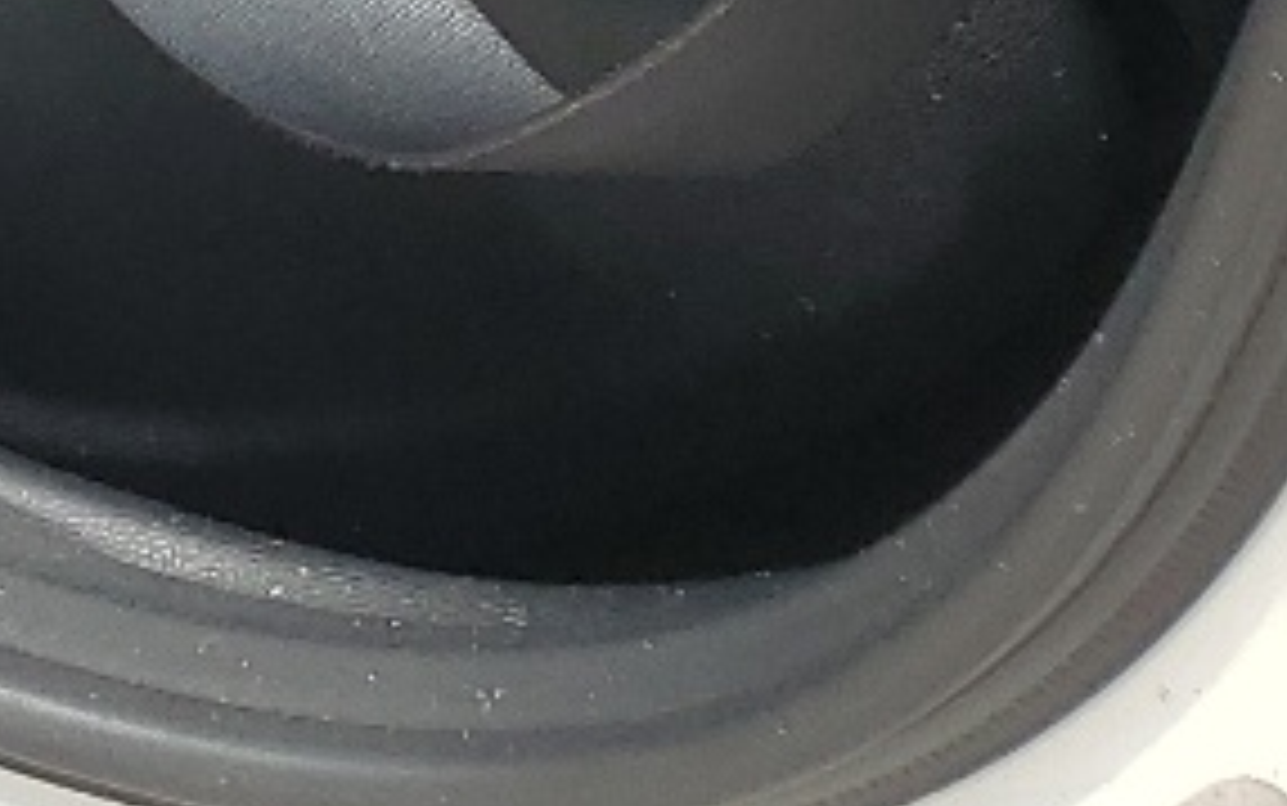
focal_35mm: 154
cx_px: -1485
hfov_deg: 11.8
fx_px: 5404
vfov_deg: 7.4
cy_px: -1738
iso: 50
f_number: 1.5
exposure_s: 1/1000
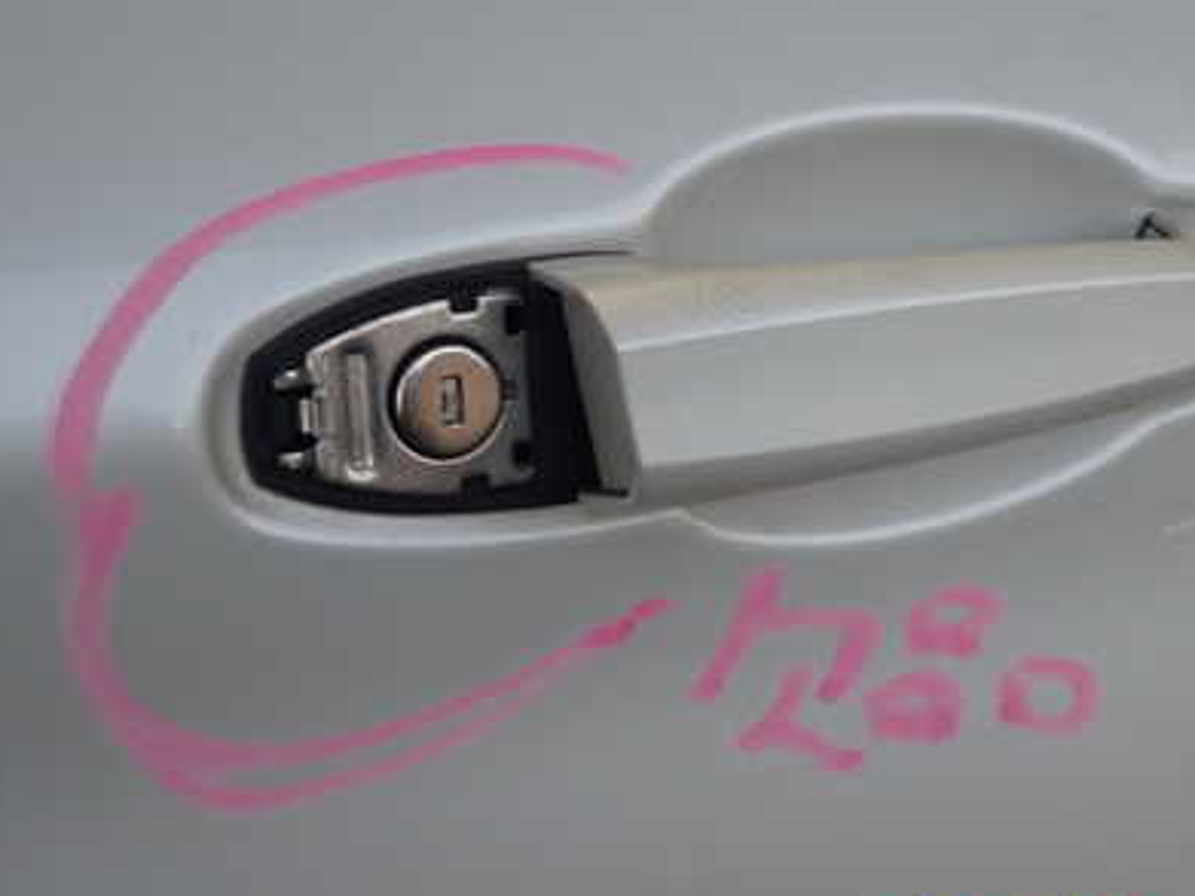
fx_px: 1588
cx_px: 654
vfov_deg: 31.2
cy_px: 284
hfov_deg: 41.2
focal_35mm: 46
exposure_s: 1/125
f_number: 2.3
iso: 160
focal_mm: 5.4
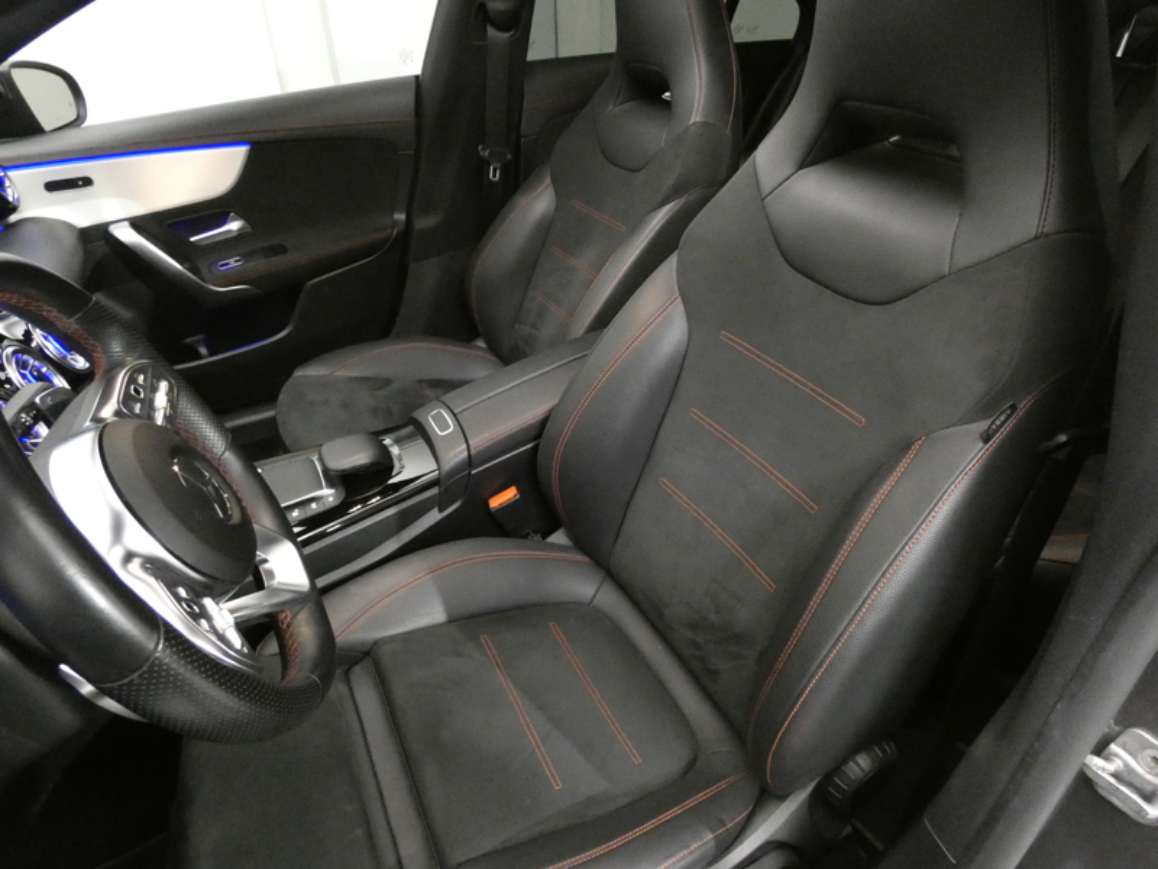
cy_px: 434
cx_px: 579
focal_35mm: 20
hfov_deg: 81.7
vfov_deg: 66.0
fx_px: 669
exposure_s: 1/20
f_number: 2.8
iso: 1600
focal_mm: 3.6
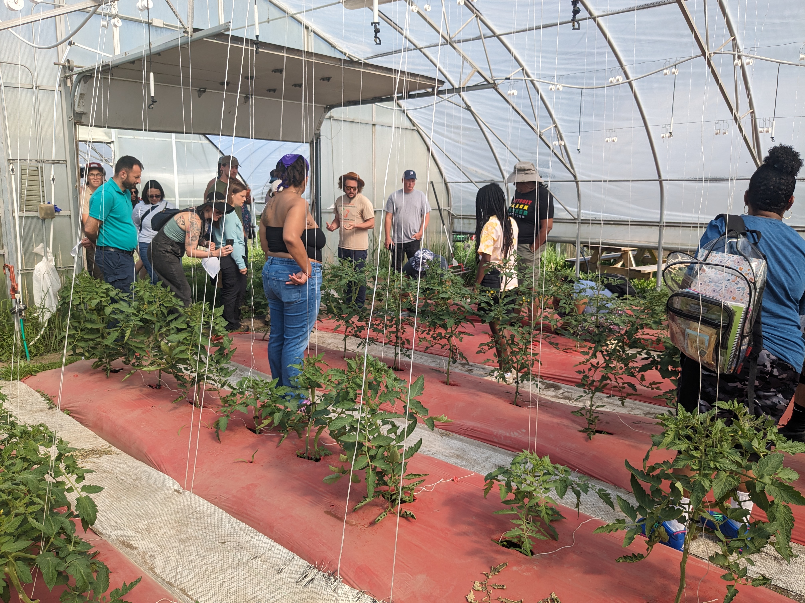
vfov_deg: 51.4
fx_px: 628
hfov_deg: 65.3
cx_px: 402
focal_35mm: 27
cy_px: 302
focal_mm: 4.38
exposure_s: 1/1949
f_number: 1.73
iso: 61
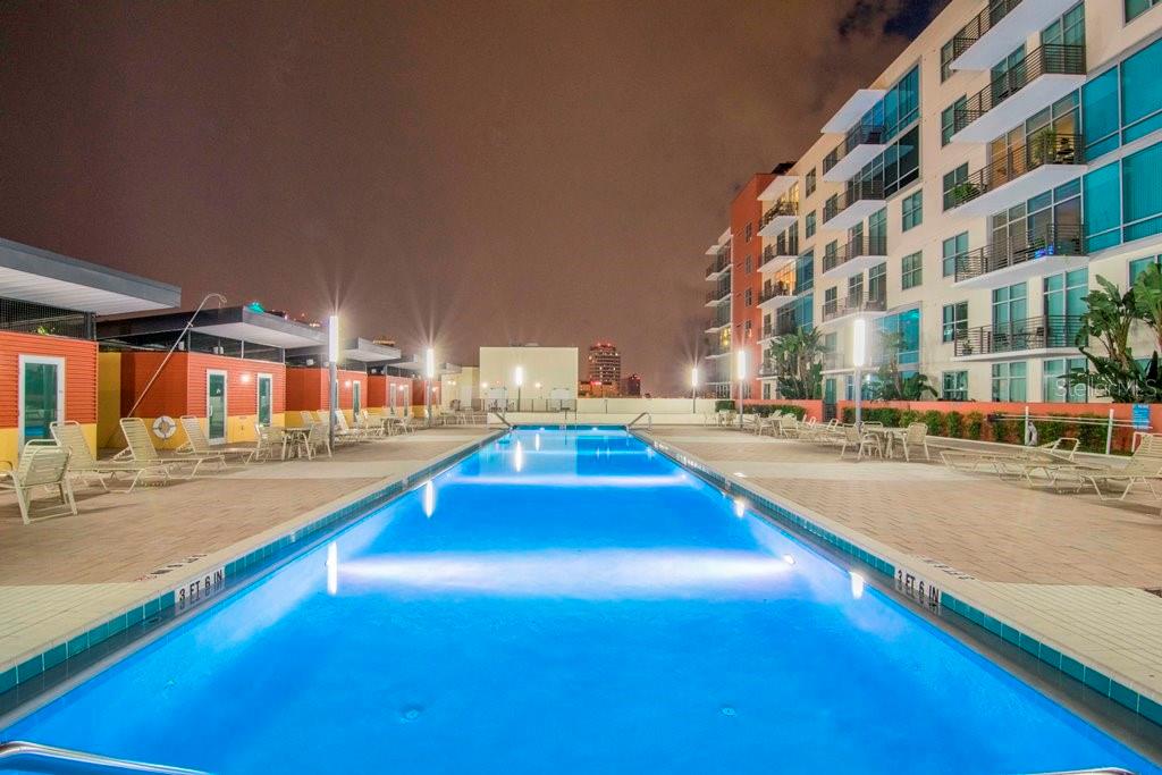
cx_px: 581
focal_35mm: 16
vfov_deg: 72.1
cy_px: 388
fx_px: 533
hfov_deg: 95.0
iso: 400
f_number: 14
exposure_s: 5
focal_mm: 11
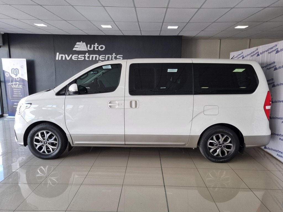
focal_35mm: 26
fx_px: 213
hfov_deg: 67.3
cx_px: 142
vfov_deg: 53.1
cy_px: 106
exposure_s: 1/112
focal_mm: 5.4
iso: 50
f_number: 1.8
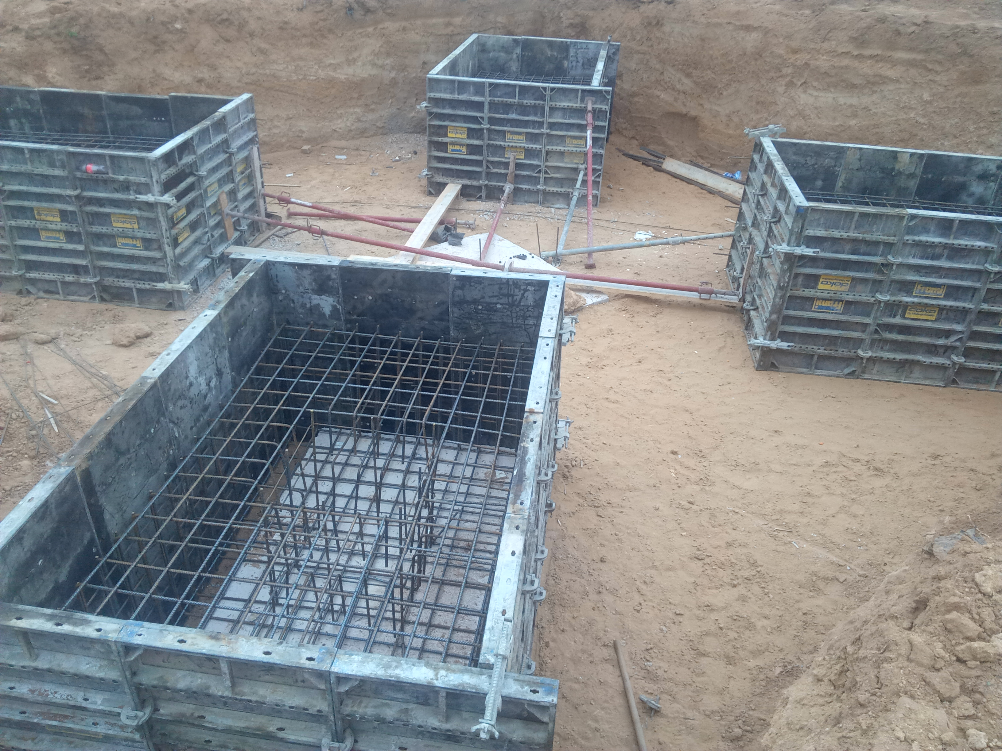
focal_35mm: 28
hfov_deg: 63.4
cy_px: 376
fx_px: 810
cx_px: 501
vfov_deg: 49.7
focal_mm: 3.73
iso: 164
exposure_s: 1/100
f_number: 2.2
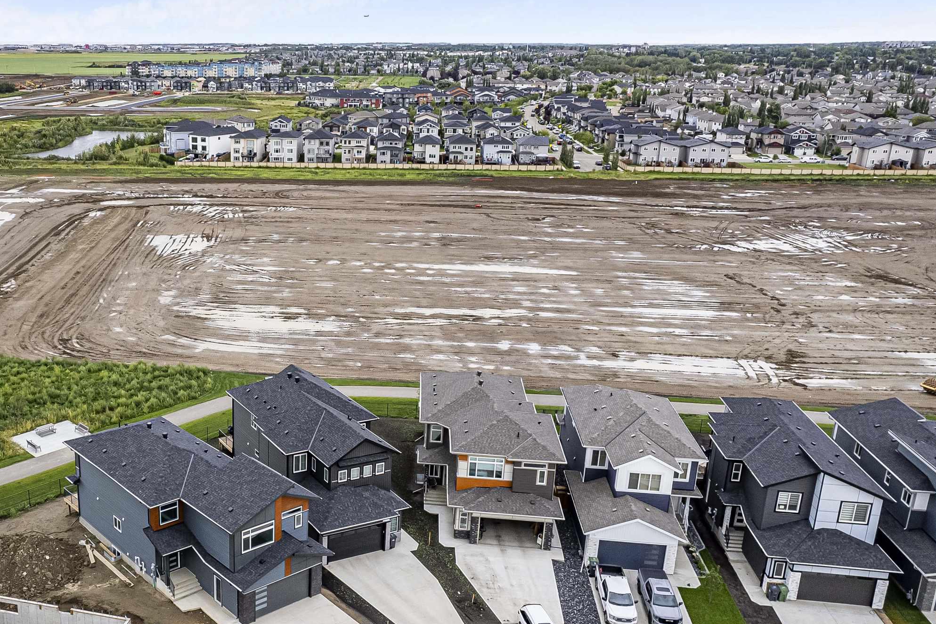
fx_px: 884
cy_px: 342
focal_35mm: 34
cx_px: 256
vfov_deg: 38.9
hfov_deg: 53.7
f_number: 2.8
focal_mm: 8.38
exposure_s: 1/640
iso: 110
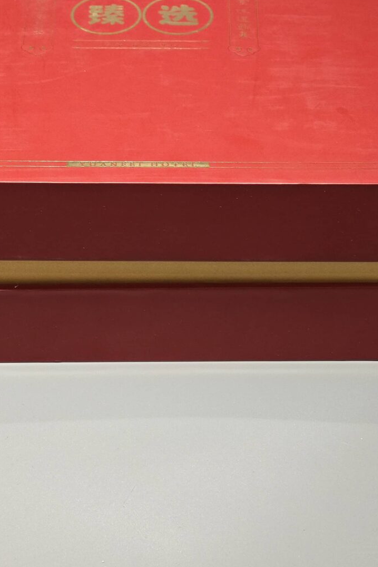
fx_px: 2316
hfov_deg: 9.3
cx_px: 136
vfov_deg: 13.9
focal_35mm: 147
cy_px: 125
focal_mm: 10.1
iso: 160
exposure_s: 1/100
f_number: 2
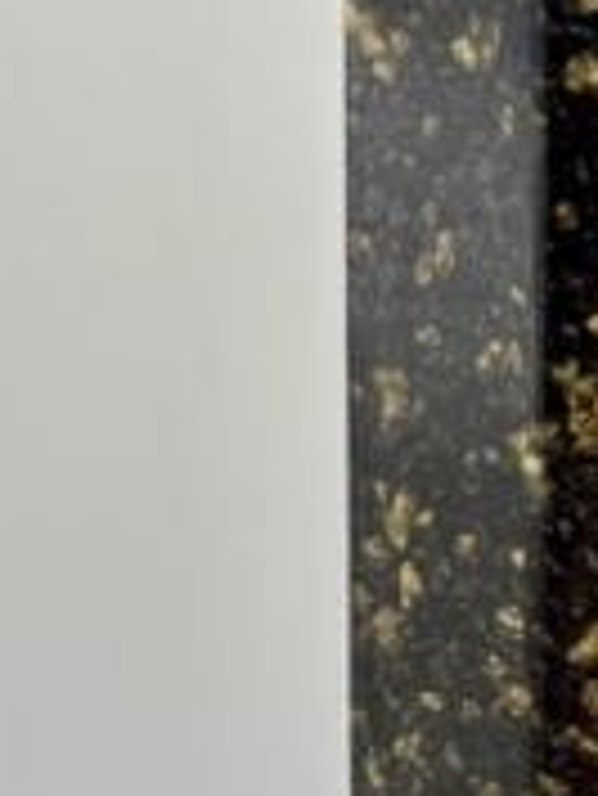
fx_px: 4509
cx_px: 454
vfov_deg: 10.0
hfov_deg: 7.6
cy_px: 915
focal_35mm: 196
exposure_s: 1/118
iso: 25
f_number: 1.6
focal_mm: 5.96
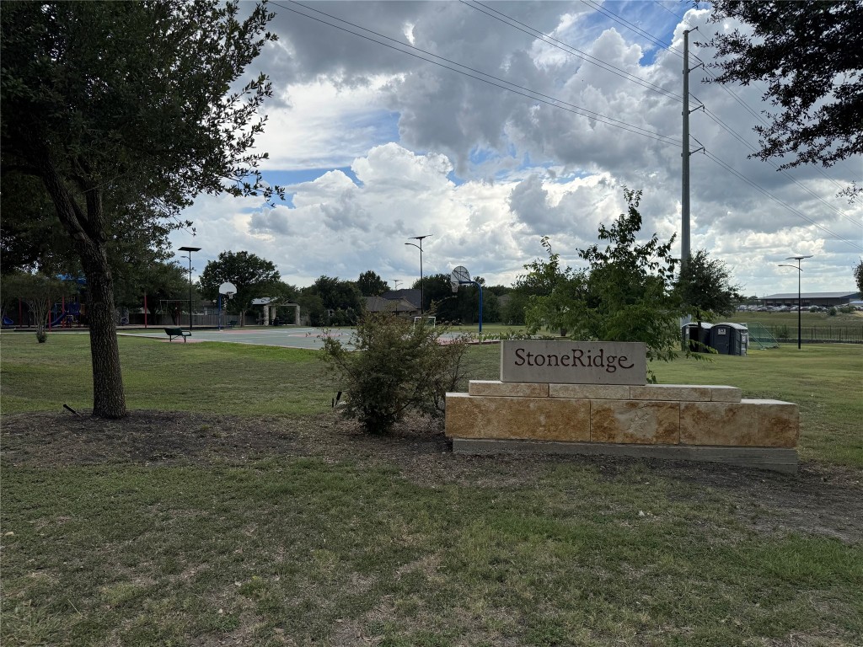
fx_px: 598
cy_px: 324
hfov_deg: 71.6
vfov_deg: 56.8
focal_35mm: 24
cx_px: 432
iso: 80
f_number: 1.78
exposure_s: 1/3597
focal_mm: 6.76
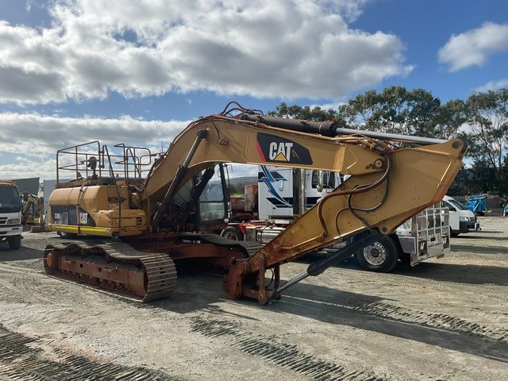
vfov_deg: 48.2
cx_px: 254
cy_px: 190
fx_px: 426
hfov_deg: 61.7
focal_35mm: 29
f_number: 1.8
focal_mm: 3
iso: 16
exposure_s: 1/2959
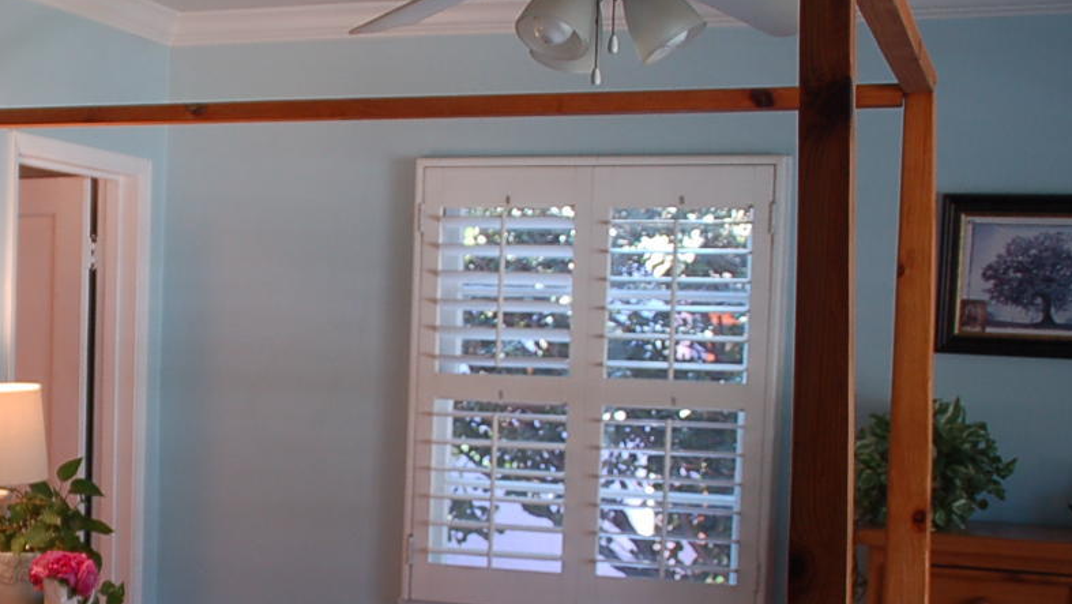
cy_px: 447
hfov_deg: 31.0
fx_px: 1876
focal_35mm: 66
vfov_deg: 18.2
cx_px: 207
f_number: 4
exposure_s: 1/60
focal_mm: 22
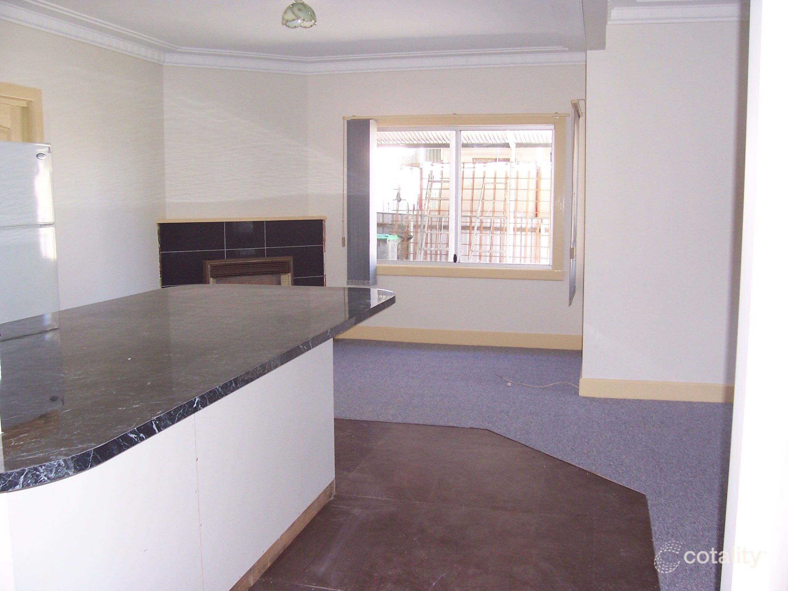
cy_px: 296
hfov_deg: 54.0
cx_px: 394
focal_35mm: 34
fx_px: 774
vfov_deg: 41.8
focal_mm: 5.6
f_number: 2.7
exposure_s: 1/60
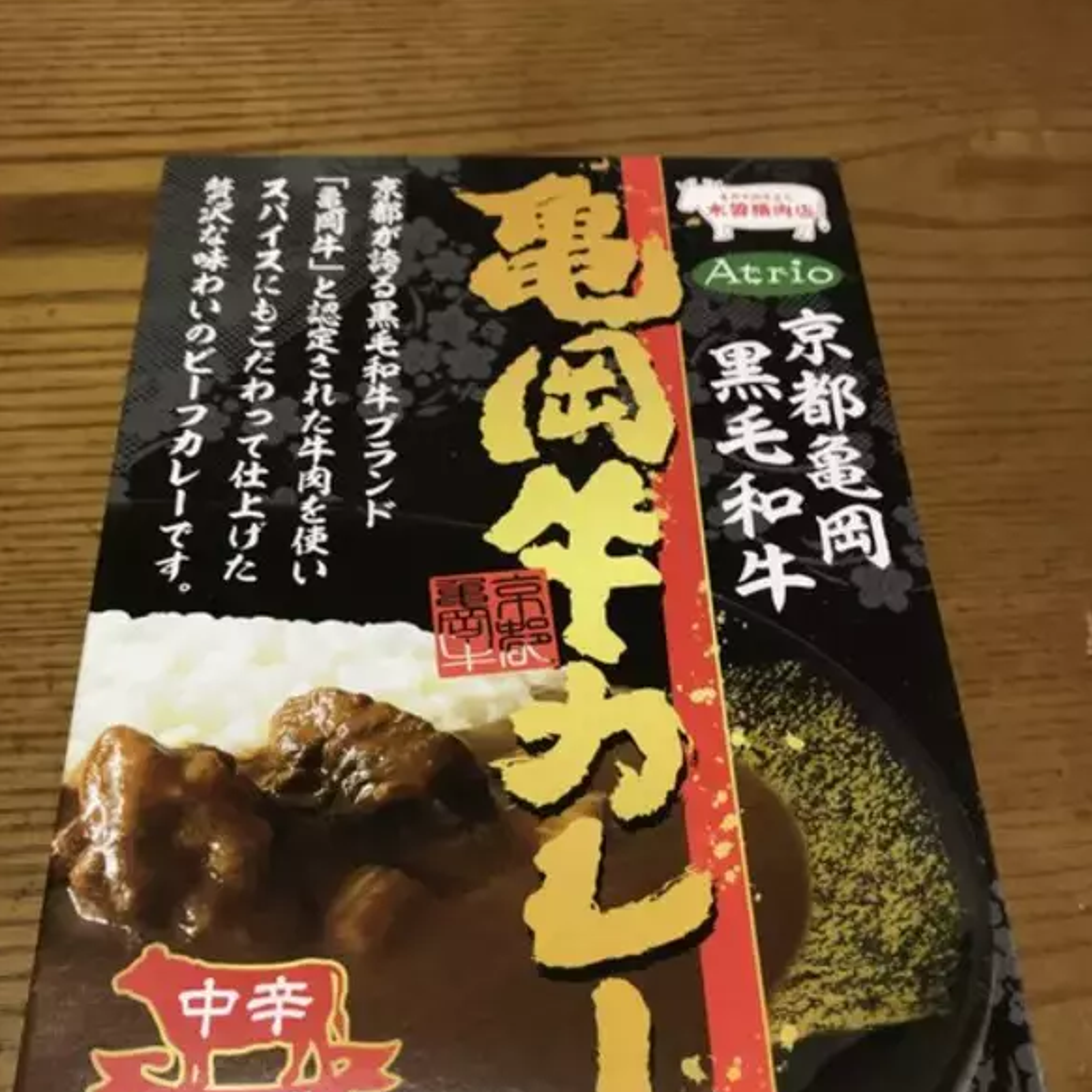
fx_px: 1213
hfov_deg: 48.4
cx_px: 554
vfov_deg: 48.0
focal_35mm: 34
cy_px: 685
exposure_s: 1/30
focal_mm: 3.99
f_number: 1.8
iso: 80
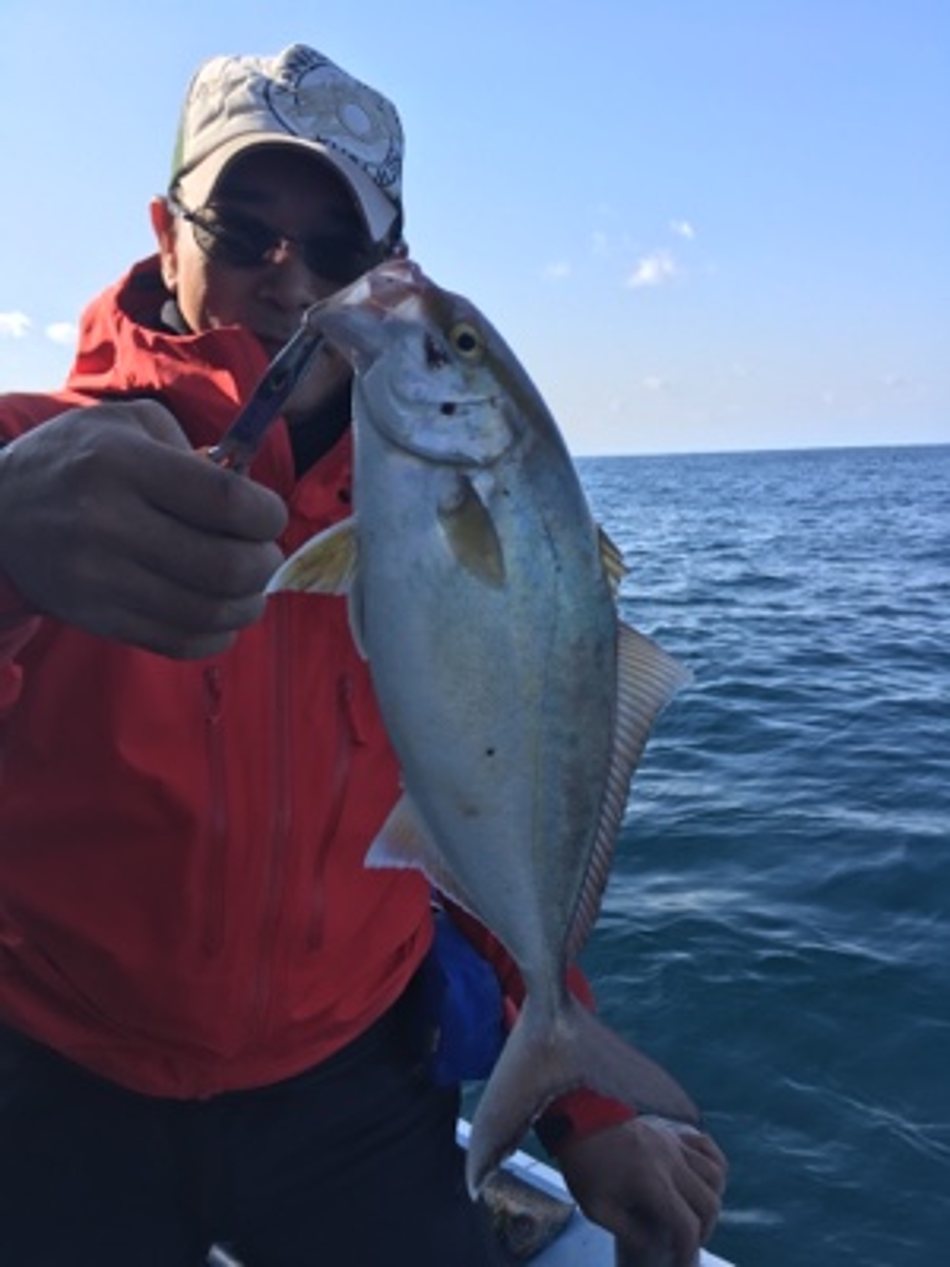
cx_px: 475
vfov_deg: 61.7
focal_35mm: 29
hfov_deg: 48.2
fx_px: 1061
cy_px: 634
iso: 25
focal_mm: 4.15
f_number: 2.2
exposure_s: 1/962
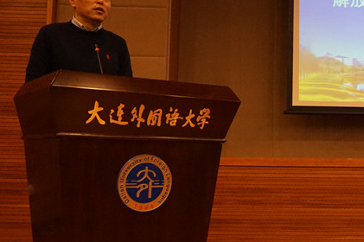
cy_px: 102
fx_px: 576
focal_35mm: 57
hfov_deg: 33.9
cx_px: 296
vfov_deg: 23.7
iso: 2500
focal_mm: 20
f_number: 4
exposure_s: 1/160
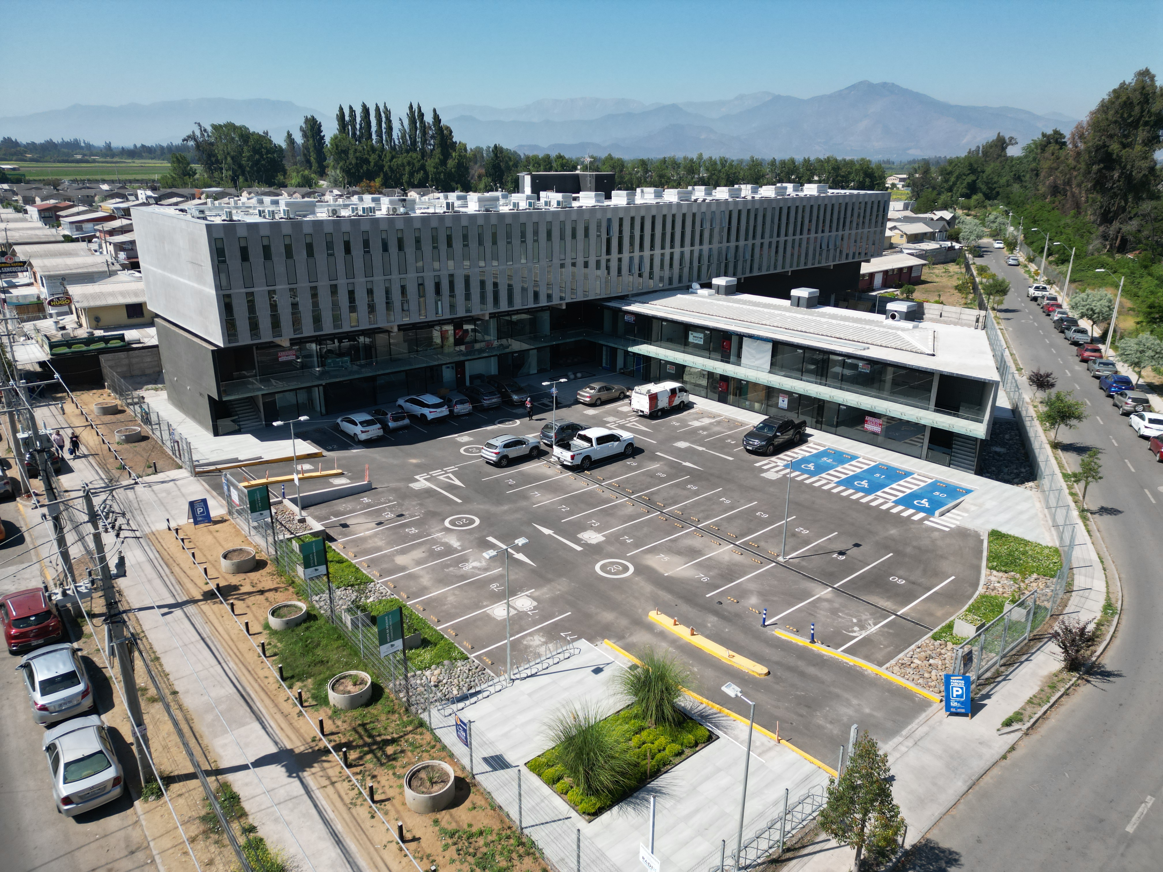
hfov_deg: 71.6
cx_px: 582
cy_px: 436
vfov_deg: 56.8
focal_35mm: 24
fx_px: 806
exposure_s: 1/3200
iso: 130
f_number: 1.7
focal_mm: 6.72
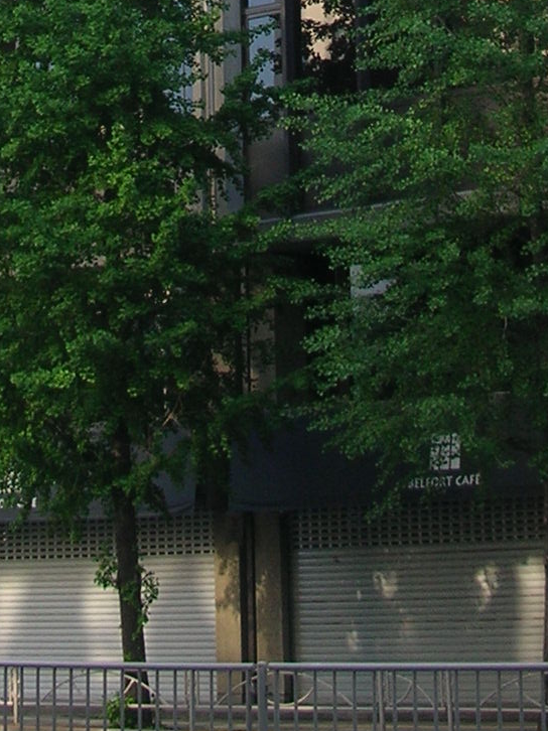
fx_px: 2640
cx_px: 234
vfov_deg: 14.7
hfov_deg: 11.8
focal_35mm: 125
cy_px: -370
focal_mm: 5.8
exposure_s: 1/112
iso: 50
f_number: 3
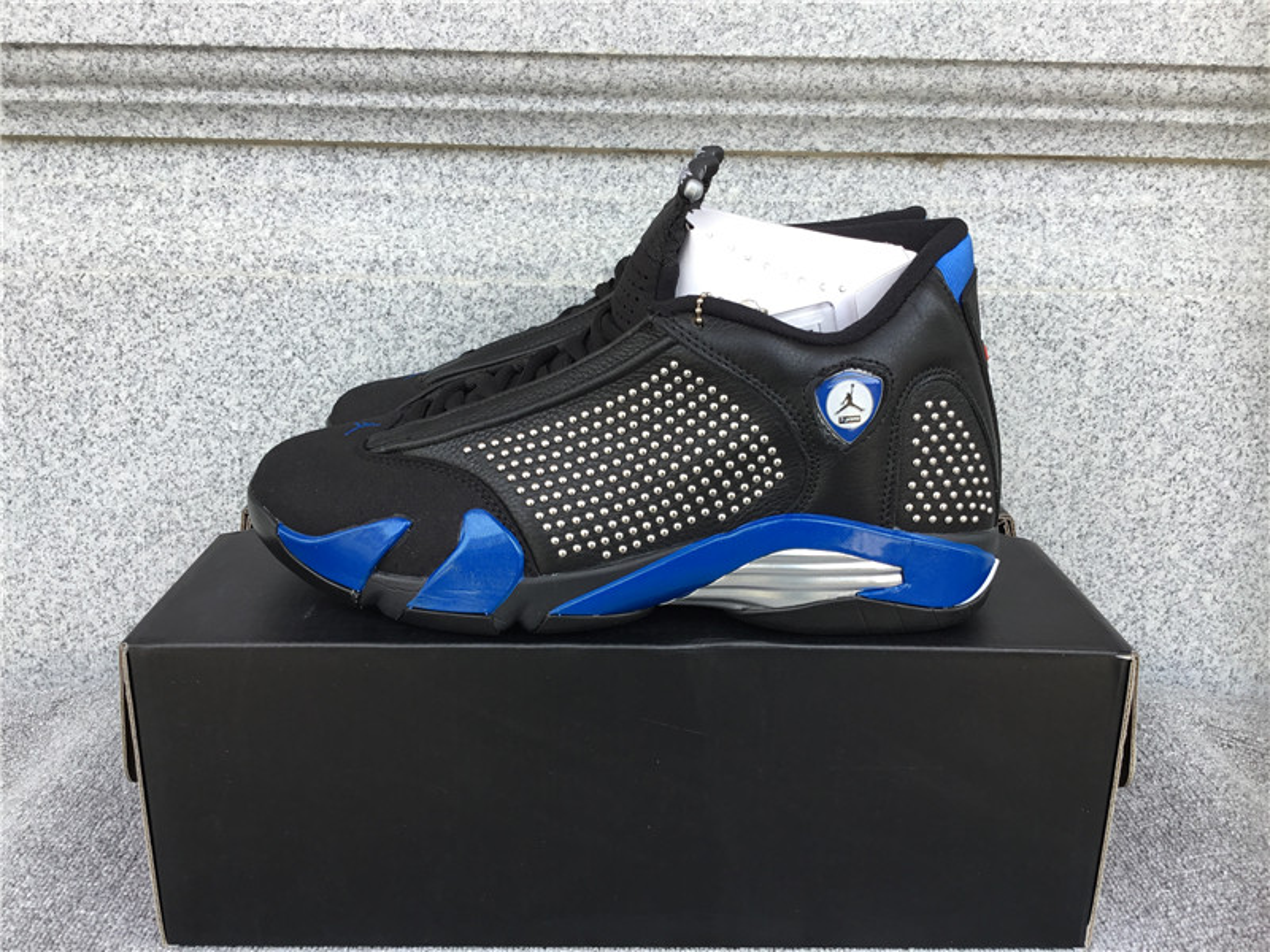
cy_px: 476
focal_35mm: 31
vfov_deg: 45.4
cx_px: 635
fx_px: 1137
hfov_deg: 58.4
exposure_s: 1/107
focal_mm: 3.3
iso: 25
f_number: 2.4
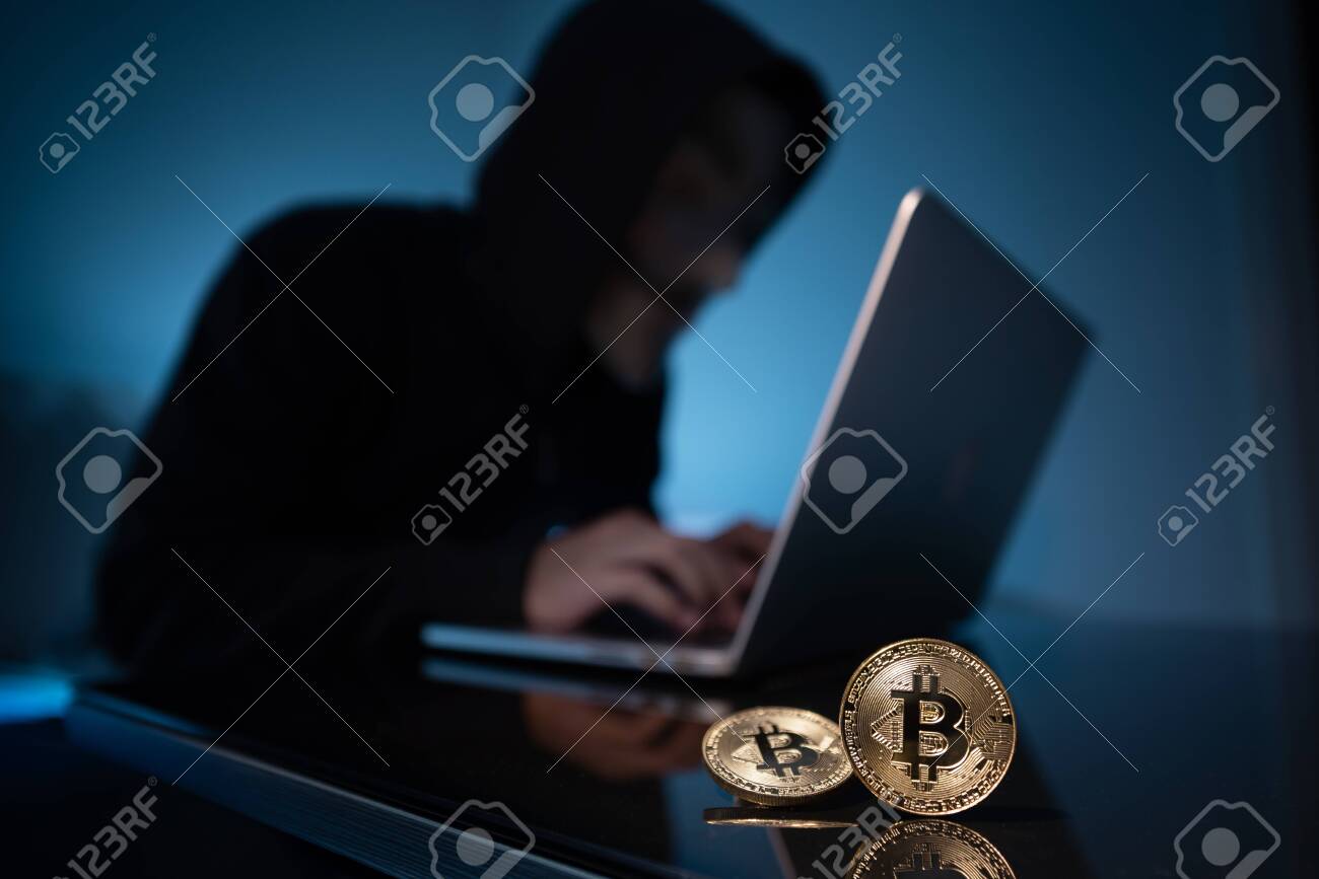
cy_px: 440
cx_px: 660
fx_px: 879
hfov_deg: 73.7
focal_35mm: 24
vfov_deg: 53.1
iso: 100
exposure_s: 1/320
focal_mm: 24
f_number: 2.8
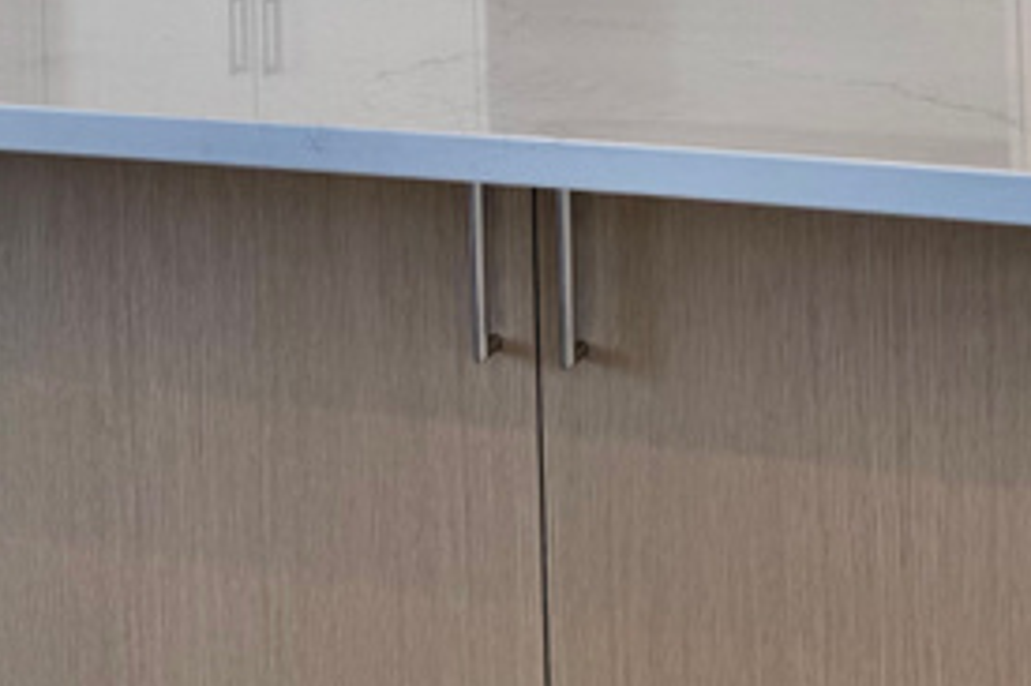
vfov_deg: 13.6
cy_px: -405
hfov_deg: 21.9
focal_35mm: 93
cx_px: 626
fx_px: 2662
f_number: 1.78
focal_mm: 6.76
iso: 80
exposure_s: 1/120
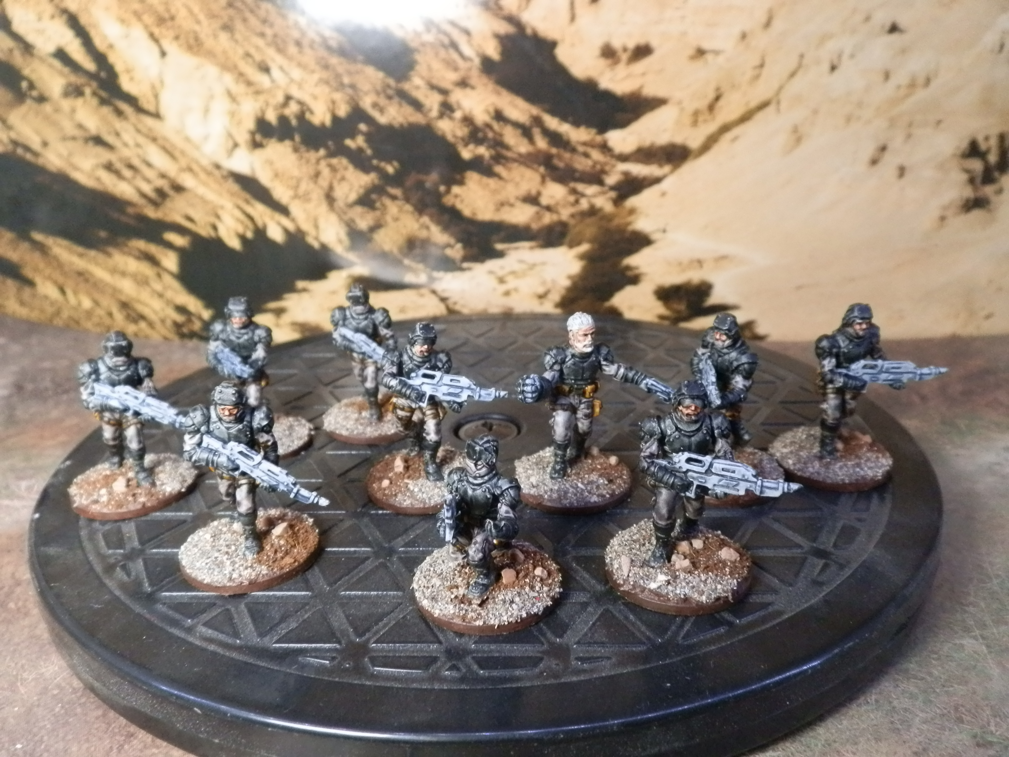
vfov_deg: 49.7
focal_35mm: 28
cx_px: 504
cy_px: 378
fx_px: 816
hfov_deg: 63.4
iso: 400
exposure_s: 1/100
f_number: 3.1
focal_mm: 5
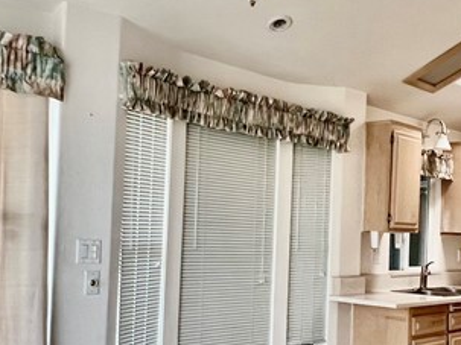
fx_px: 586
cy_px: 233
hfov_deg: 42.3
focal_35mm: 44
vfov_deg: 32.6
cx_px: 310
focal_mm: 1.57
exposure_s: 1/99
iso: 200
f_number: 1.8
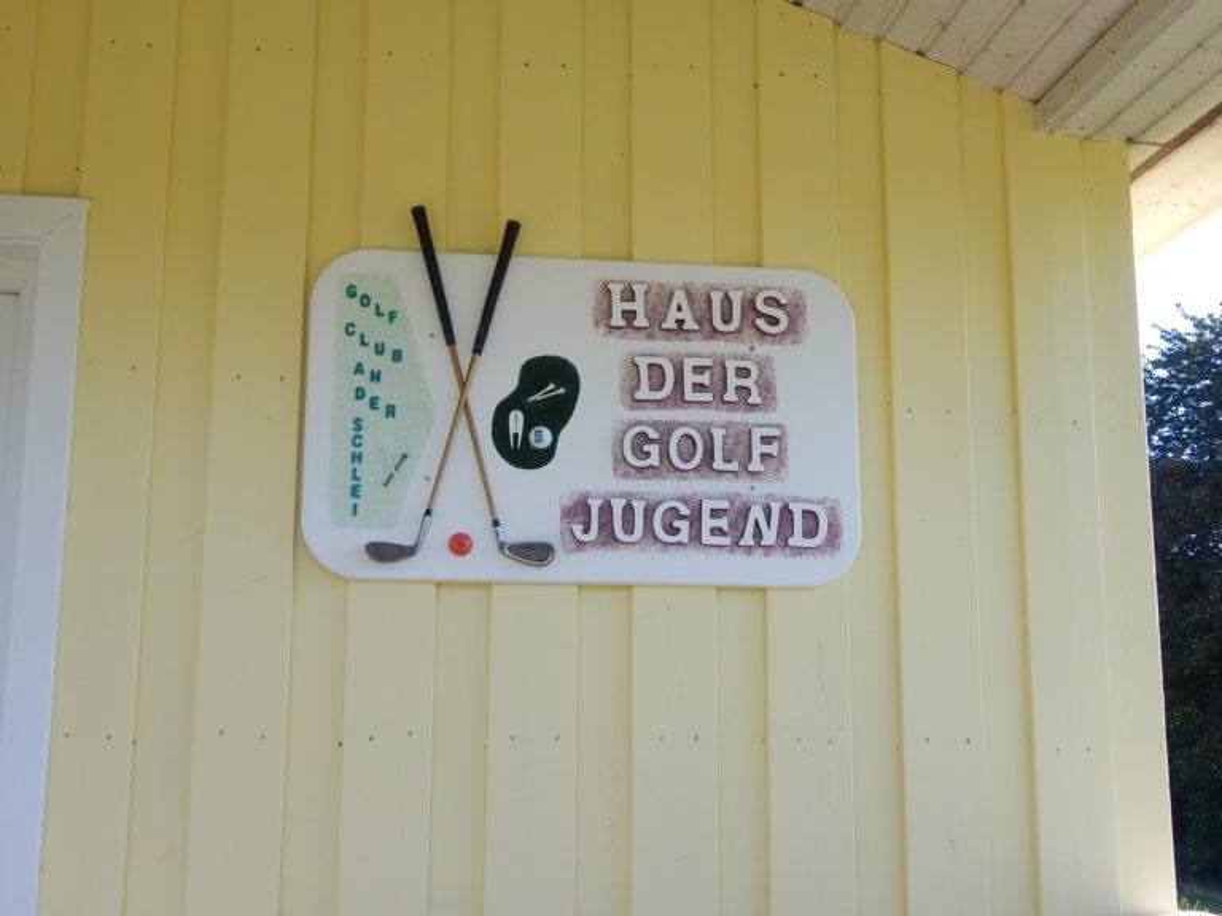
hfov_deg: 43.9
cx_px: 611
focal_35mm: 43
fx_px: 1518
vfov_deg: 33.6
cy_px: 458
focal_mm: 7.7
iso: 125
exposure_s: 1/400
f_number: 3.6
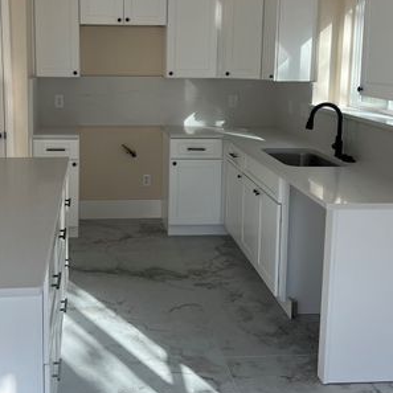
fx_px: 591
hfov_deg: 36.6
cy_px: 130
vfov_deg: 36.4
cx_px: 151
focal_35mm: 46
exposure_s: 1/384
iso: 50
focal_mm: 5.7
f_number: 1.5
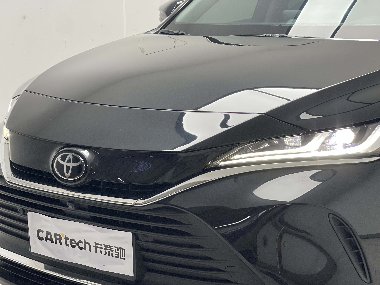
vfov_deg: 21.9
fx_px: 736
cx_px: 190
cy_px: 149
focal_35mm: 67
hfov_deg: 29.0
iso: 200
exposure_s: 1/100
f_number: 2.2
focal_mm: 7.5
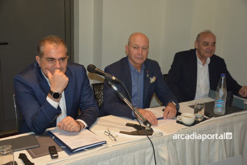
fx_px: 288
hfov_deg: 46.4
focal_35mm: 42
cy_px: 82
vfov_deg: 31.9
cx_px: 124
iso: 900
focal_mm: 28
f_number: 4
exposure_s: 1/60
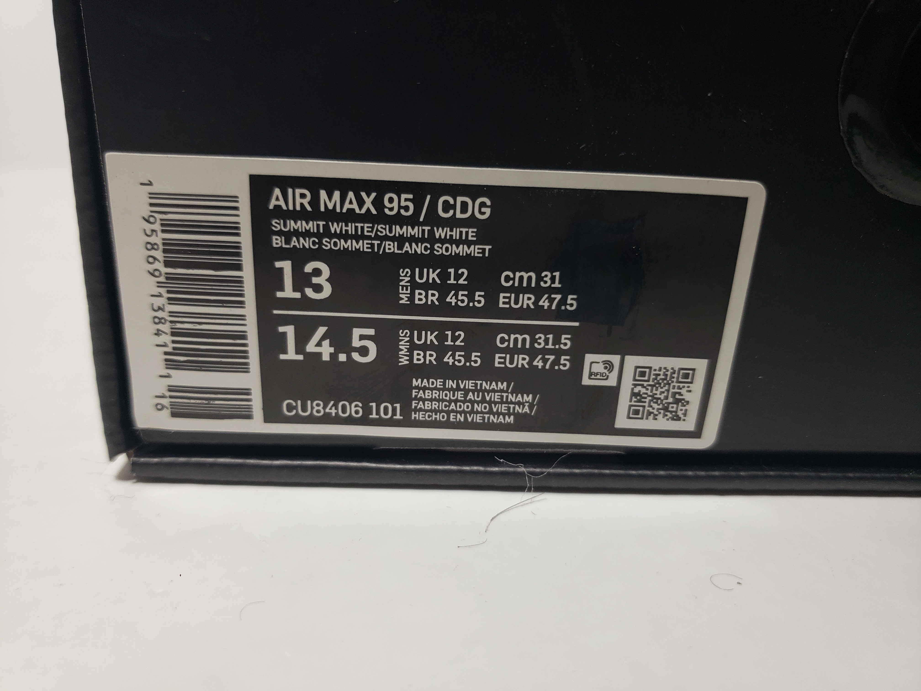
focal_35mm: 26
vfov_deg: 53.1
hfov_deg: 67.3
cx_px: 460
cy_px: 346
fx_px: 692
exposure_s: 1/377
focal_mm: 4.3
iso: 50
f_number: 1.5
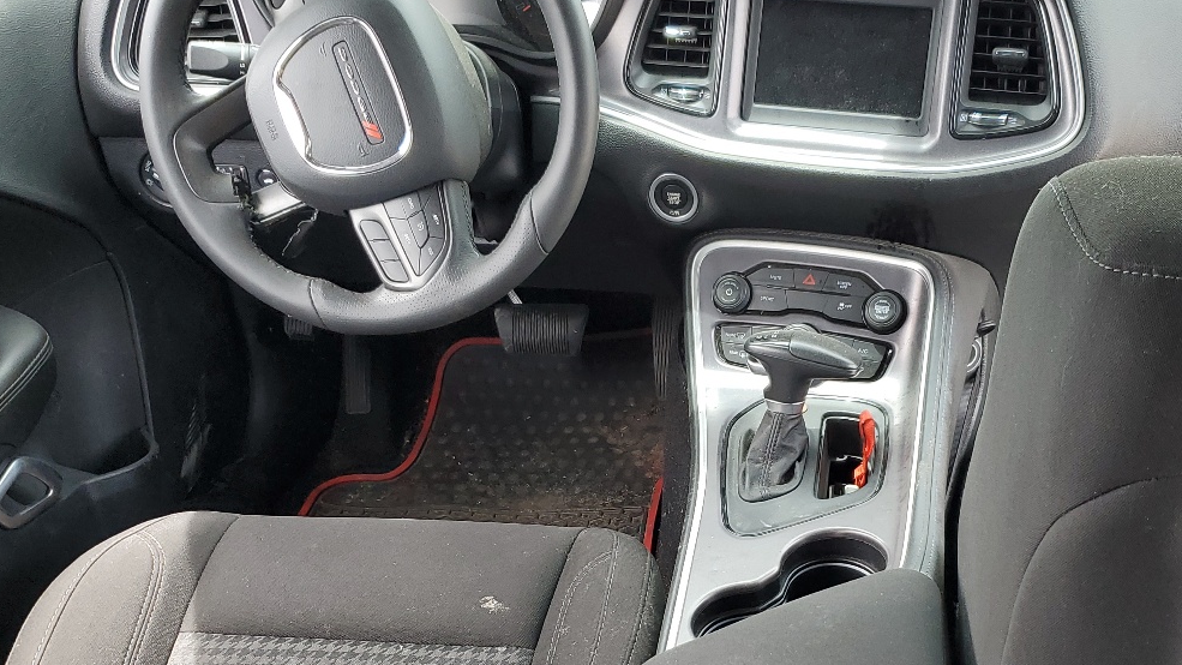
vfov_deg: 25.6
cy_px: 525
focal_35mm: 46
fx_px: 1442
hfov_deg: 44.2
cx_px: 743
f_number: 1.5
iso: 50
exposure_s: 1/145
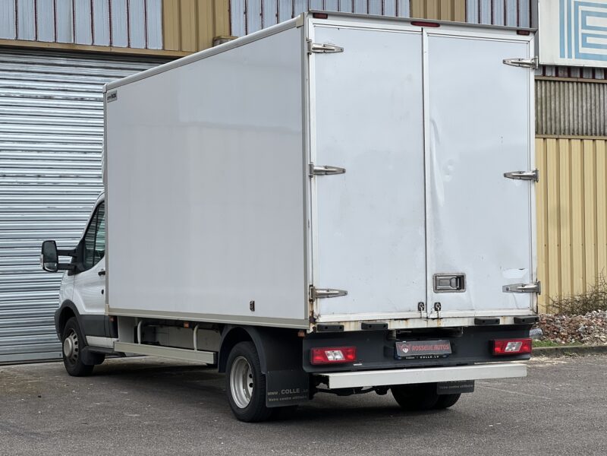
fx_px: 1350
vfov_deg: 19.1
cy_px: 228
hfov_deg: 25.3
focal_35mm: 77
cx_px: 304
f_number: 2.8
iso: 25
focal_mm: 9
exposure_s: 1/234
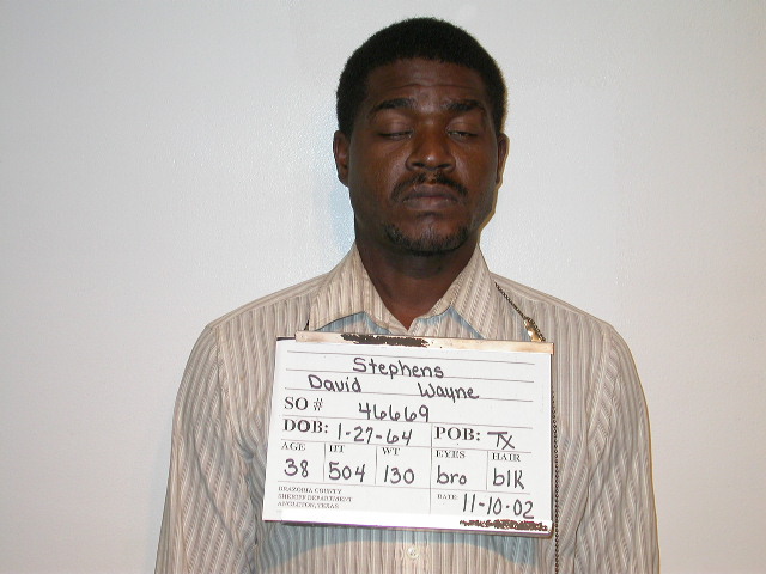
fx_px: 1483
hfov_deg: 29.0
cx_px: 383
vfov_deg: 21.9
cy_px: 287
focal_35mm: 67
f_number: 3.2
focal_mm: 14
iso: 100
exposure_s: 1/60.3
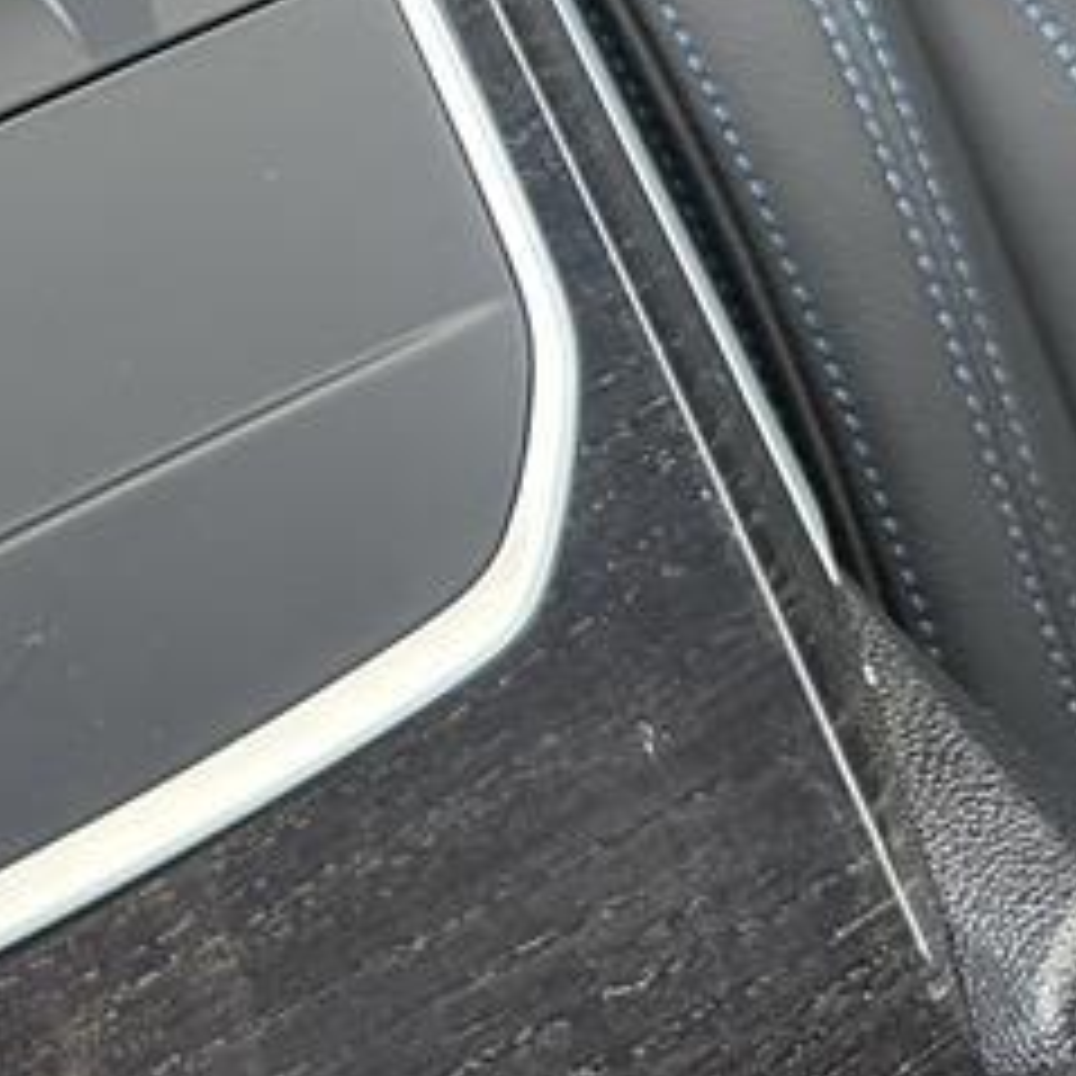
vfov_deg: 22.5
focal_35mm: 71
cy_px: -198
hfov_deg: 22.2
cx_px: -257
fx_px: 2497
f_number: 1.78
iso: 320
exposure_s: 1/60
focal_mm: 6.86
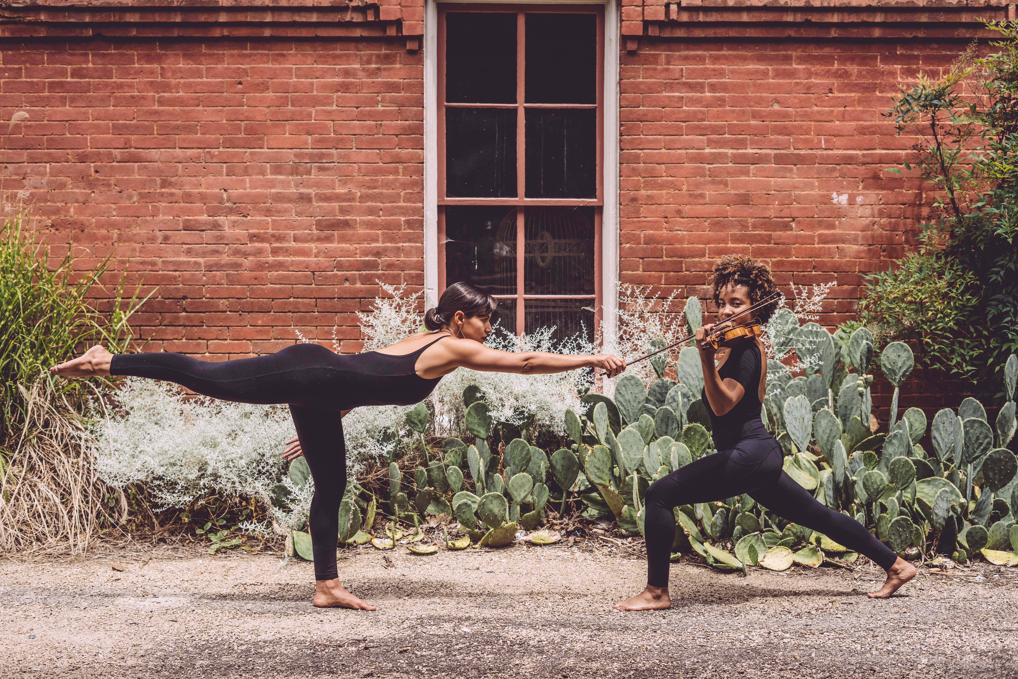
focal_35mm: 50
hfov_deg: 39.6
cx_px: 509
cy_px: 340
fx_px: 1414
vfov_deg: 27.0
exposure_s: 1/4000
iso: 640
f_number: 4
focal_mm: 50
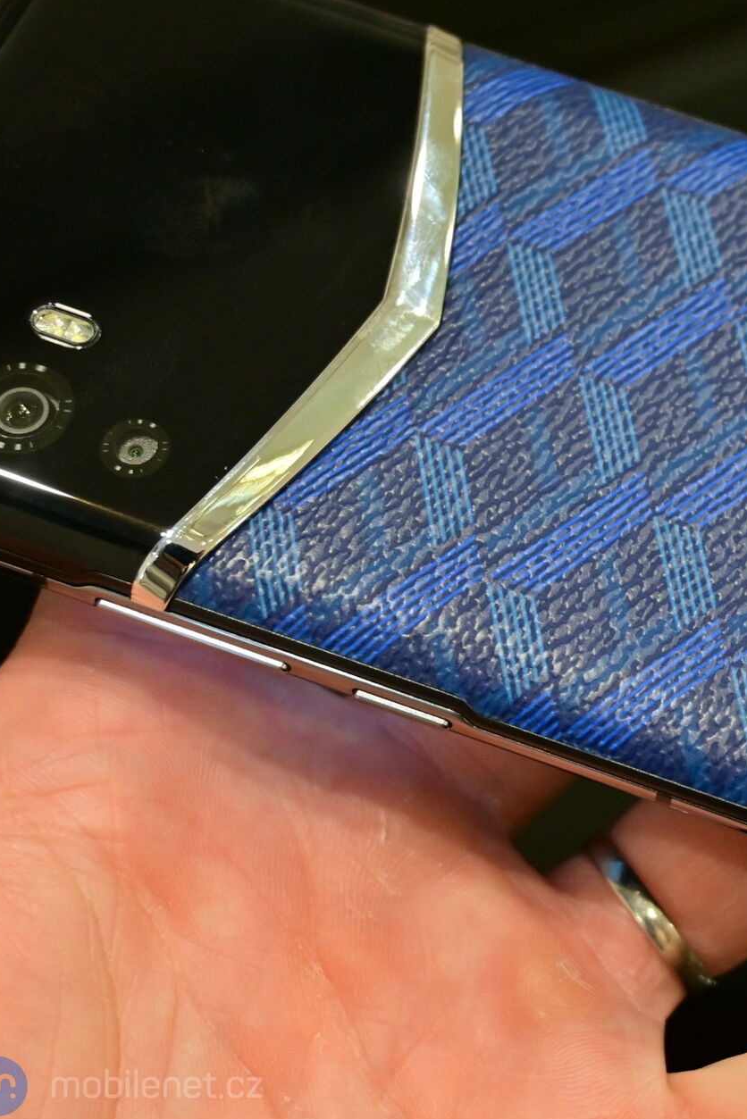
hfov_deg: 18.2
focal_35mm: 72
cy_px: 568
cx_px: 802
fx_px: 2252
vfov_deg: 27.9
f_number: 5
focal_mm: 31.5
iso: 720
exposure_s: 1/50
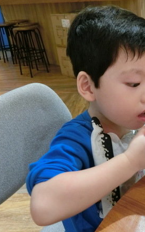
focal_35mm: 36
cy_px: 114
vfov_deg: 54.0
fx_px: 228
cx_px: 133
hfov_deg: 33.3
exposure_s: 1/30
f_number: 2.8
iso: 500
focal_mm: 5.4
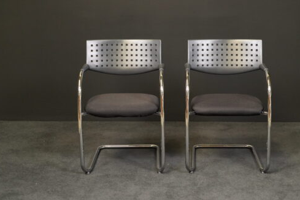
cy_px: 108
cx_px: 176
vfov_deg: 19.5
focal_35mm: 70
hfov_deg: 28.8
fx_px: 583
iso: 5000
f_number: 7.1
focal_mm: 57
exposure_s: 1/100
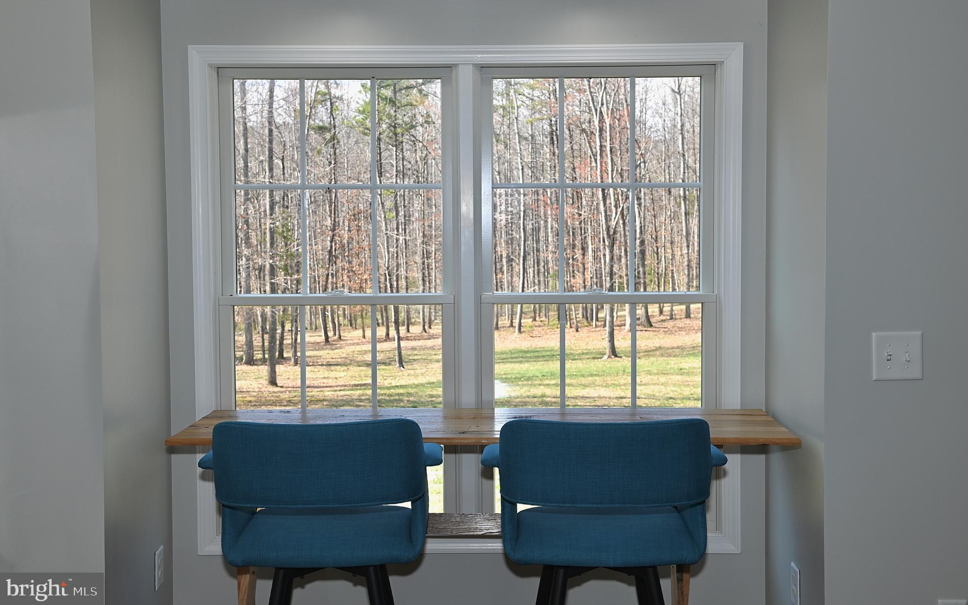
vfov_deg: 32.8
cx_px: 486
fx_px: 1029
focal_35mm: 39
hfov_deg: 50.4
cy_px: 282
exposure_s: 1/200
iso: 400
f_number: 8
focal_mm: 38
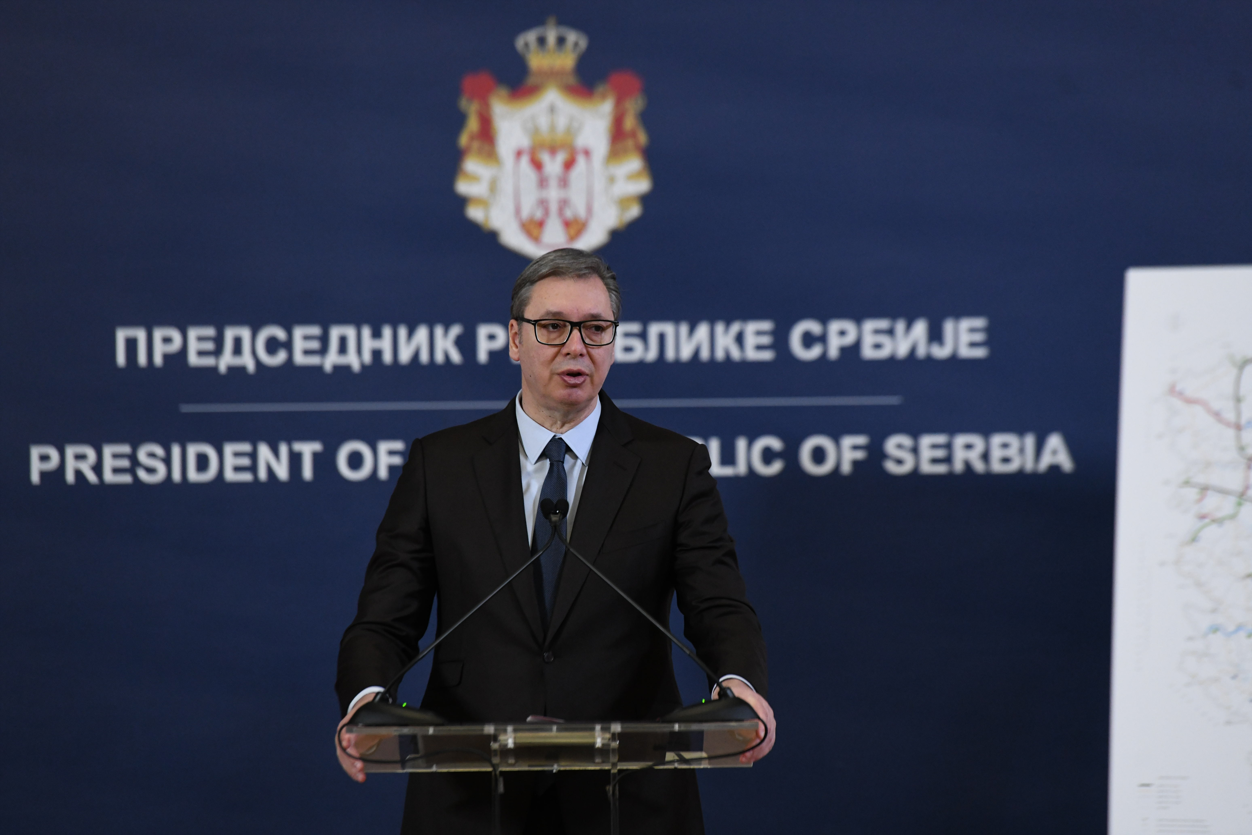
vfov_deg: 7.2
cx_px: 626
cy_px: 418
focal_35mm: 190
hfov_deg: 10.8
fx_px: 6607
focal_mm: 190
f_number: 4
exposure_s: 1/200
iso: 4000
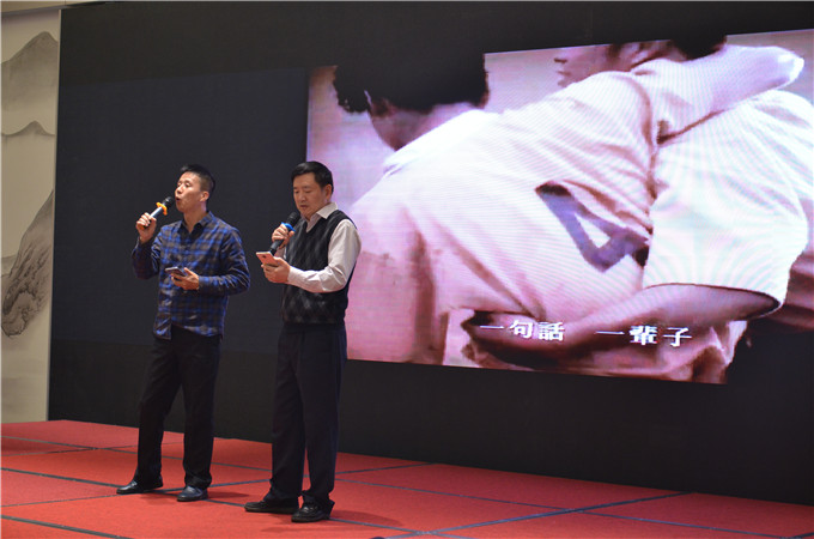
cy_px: 270
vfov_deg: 18.1
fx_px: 1692
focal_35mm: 75
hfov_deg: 27.1
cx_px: 407
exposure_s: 1/50
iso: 640
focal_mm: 50
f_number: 5
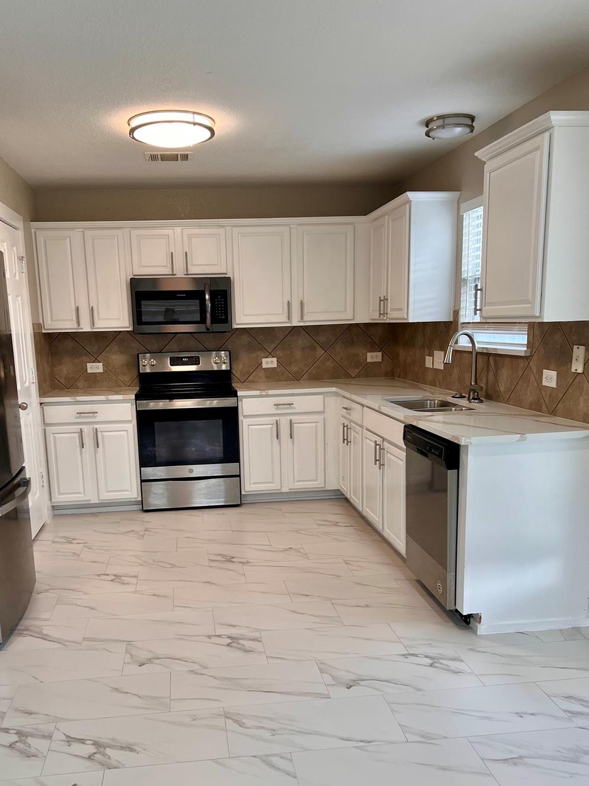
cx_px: 260
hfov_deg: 46.7
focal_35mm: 30
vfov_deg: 59.7
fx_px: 681
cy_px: 448
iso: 64
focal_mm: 5.7
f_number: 1.5
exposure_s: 1/120
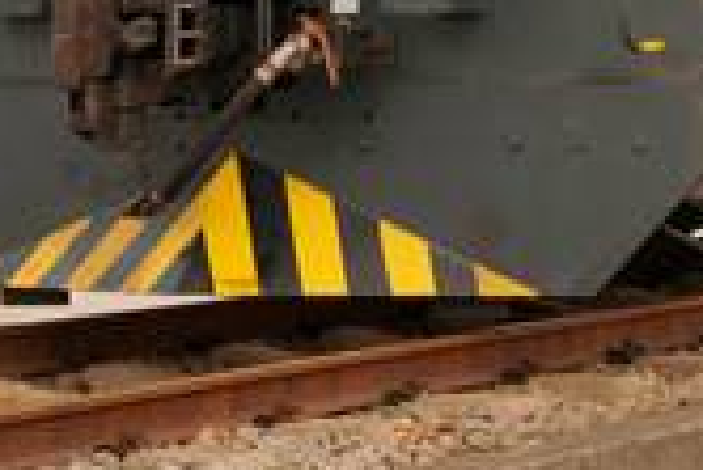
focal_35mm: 181
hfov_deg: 11.0
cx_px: 995
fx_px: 3538
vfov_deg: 7.5
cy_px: -176
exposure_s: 1/100
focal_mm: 35
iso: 320
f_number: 13
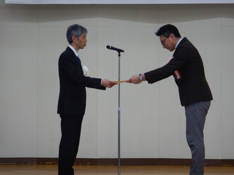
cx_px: 117
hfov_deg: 19.4
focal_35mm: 101
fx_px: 683
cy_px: 88
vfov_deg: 14.6
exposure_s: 1/30
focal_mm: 18.1
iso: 220
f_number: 4.8
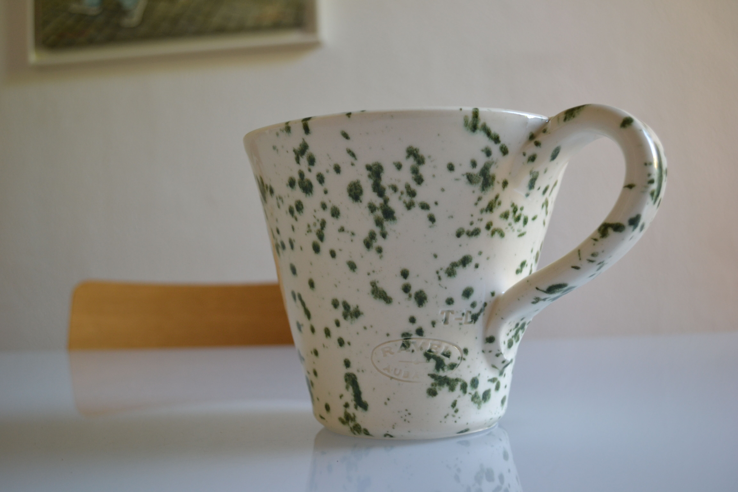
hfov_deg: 53.1
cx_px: 369
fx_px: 738
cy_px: 246
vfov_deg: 36.9
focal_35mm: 36
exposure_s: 1/50
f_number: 4
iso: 400
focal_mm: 24
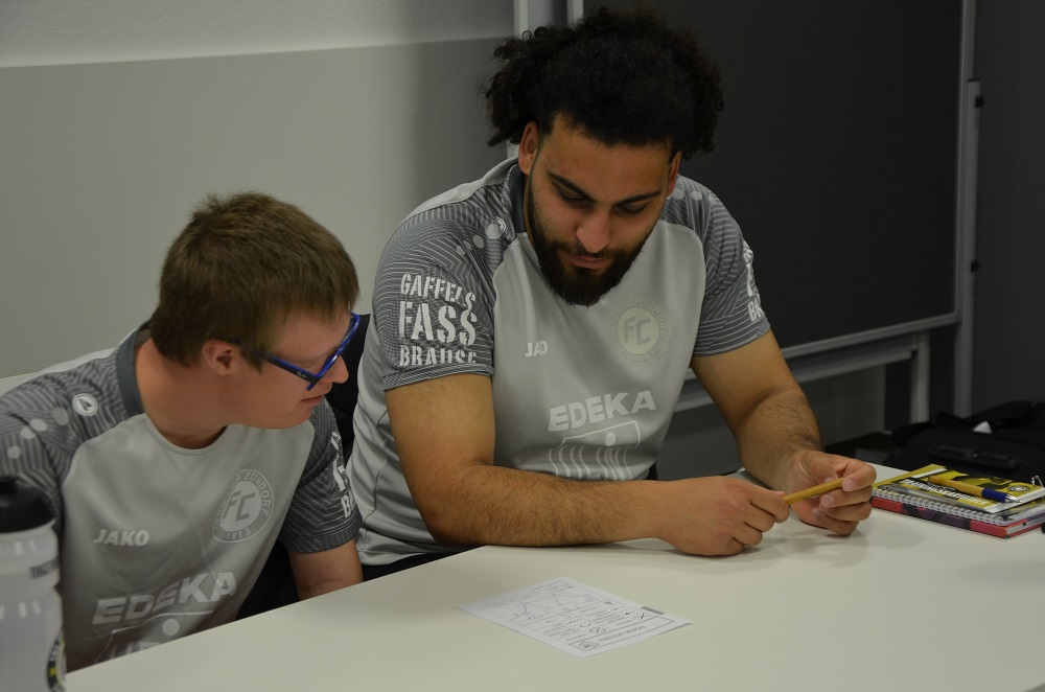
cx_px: 522
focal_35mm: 68
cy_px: 346
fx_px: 1955
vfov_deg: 20.1
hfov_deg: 29.9
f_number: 4.8
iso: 450
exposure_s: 1/60
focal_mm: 45
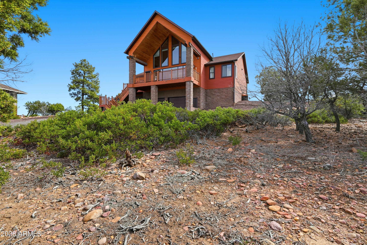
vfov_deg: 70.4
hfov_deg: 93.3
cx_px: 184
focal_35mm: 17
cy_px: 122
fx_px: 173
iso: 250
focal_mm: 17
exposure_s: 1/1250
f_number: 9
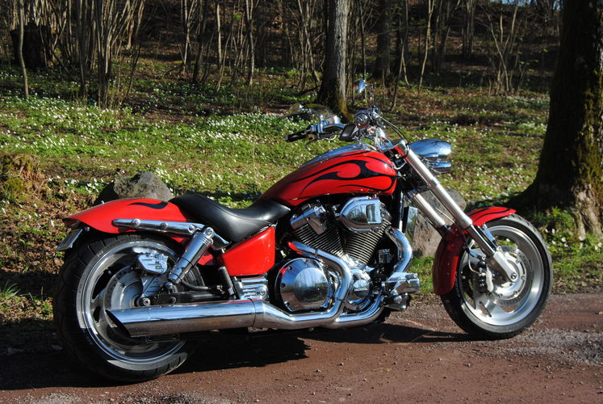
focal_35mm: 61
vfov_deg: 22.3
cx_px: 310
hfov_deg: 32.8
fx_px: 1023
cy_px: 199
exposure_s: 1/200
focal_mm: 38
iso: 100
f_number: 7.1
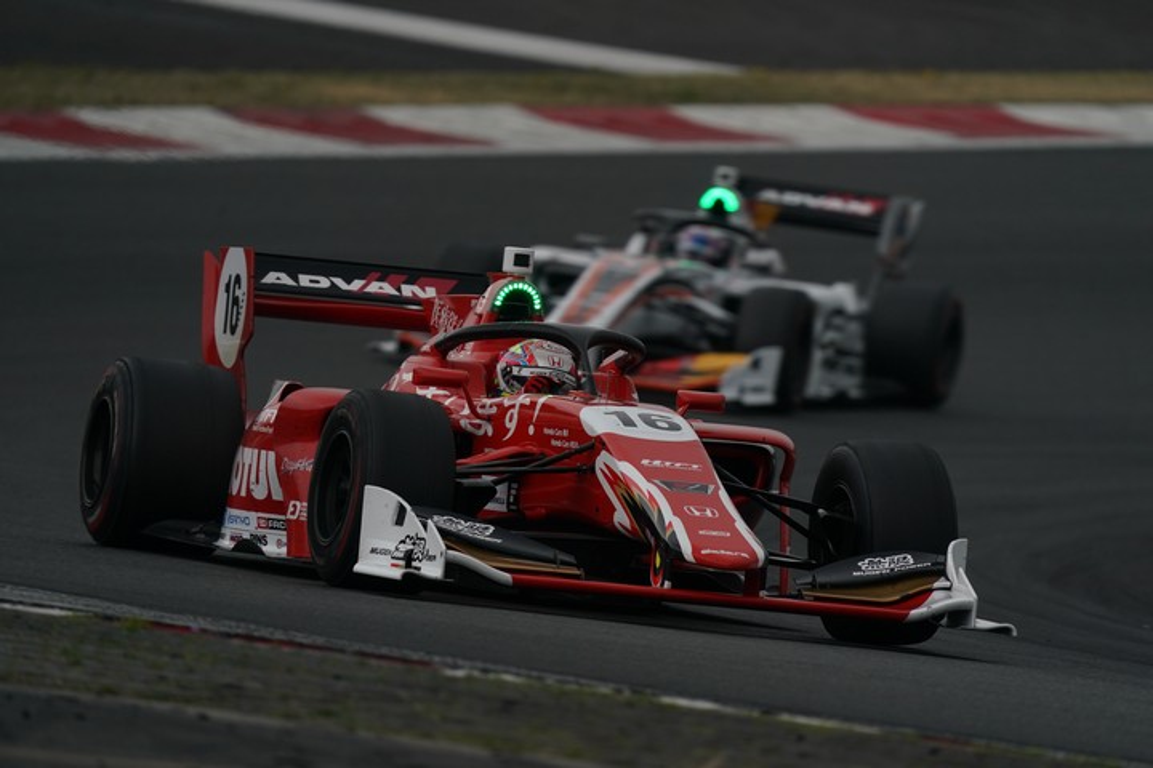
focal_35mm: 600
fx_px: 19215
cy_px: 384
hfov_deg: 3.4
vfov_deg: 2.3
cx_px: 576
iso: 400
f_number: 7.1
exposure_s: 1/800
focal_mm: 600
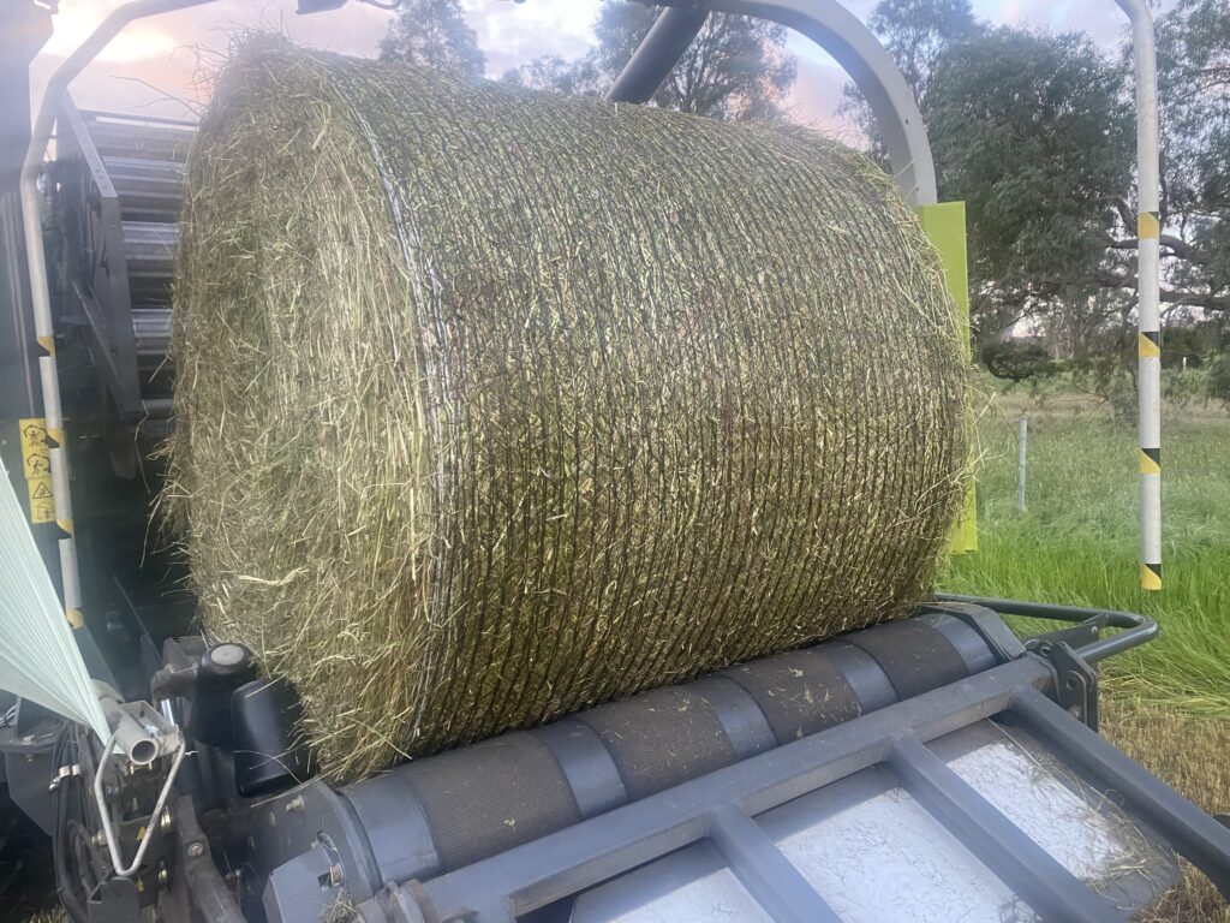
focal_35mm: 26
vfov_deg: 53.1
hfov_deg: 67.3
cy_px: 462
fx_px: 924
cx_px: 615
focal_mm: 4.25
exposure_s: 1/60
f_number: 1.8
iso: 125
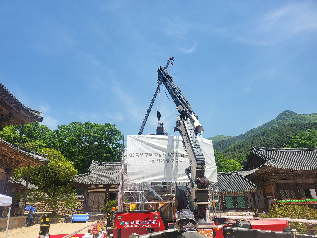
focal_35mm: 25
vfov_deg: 54.9
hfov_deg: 69.4
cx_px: 152
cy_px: 123
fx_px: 229
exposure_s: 1/2252
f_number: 1.8
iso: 40
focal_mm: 5
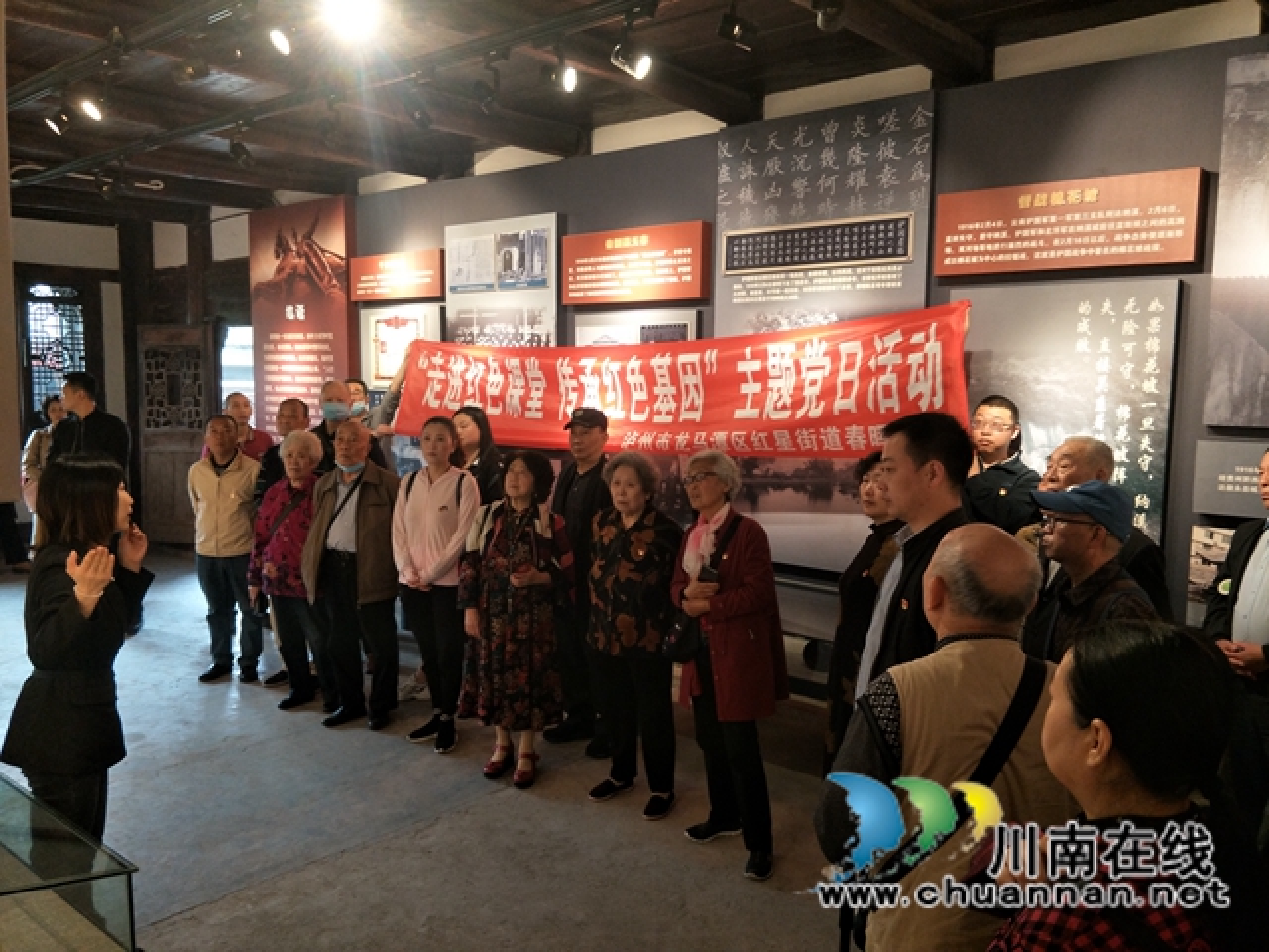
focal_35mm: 22
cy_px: 476
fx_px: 807
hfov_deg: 76.4
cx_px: 634
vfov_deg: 61.1
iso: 121
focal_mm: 3.79
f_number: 1.7
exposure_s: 1/33
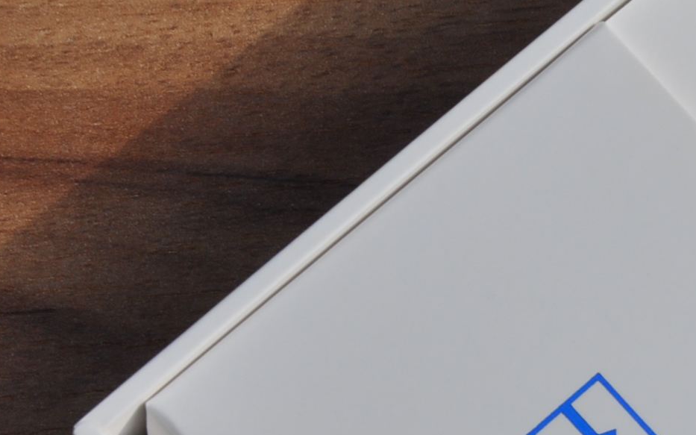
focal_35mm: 200
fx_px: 3793
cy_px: 401
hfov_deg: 10.3
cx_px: 820
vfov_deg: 6.5
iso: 200
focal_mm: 38
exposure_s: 1/160
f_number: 13
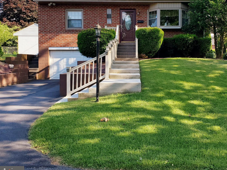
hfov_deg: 50.8
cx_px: 143
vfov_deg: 39.3
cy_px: 61
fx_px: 236
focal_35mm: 36
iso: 50
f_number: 2.4
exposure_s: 1/619
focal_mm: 4.3
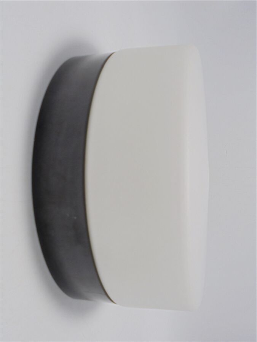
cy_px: 171
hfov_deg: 41.8
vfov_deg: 54.0
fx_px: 337
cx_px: 128
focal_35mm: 34
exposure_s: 1/60
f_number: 4
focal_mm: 6.1
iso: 100
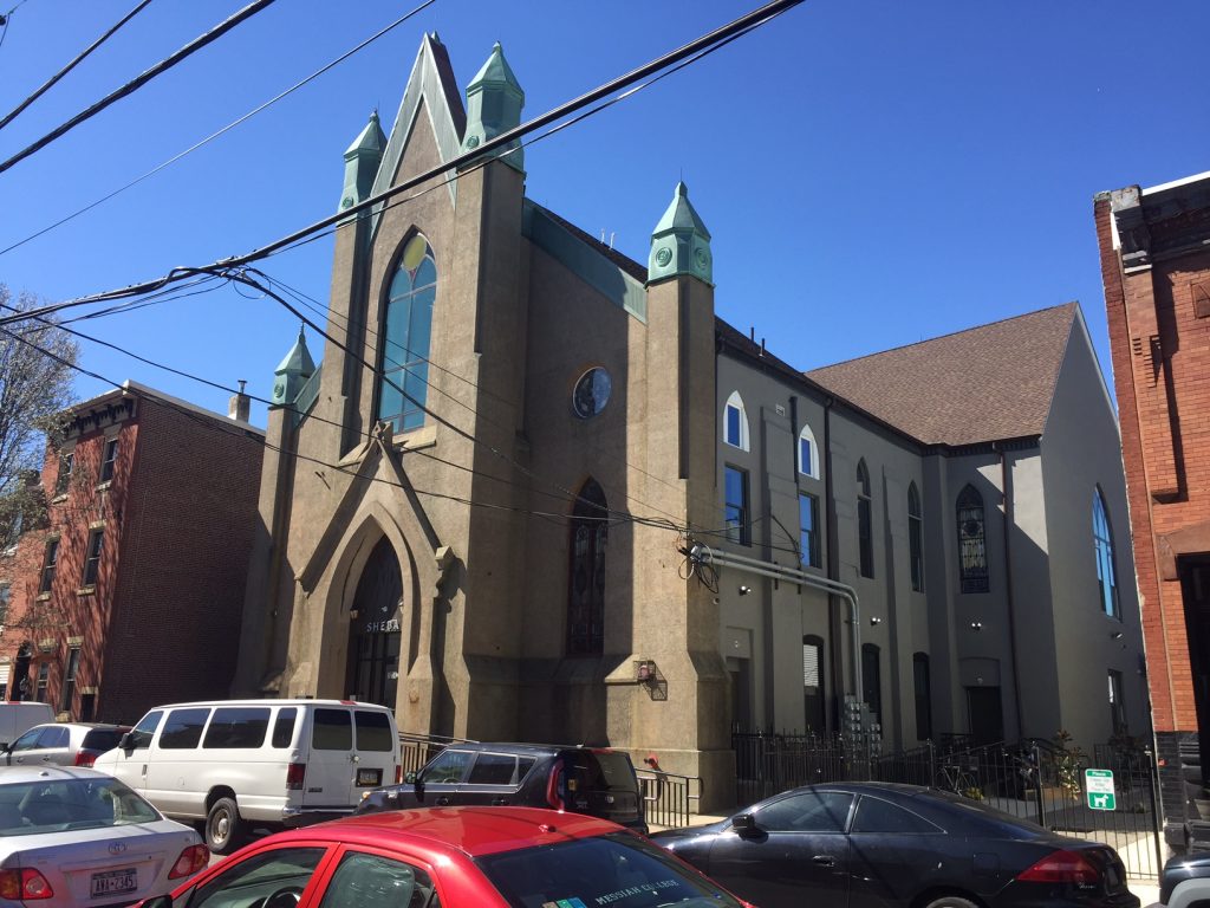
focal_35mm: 29
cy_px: 454
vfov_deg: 48.2
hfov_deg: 61.7
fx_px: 1014
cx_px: 605
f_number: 2.2
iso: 32
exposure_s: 1/989
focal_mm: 4.15
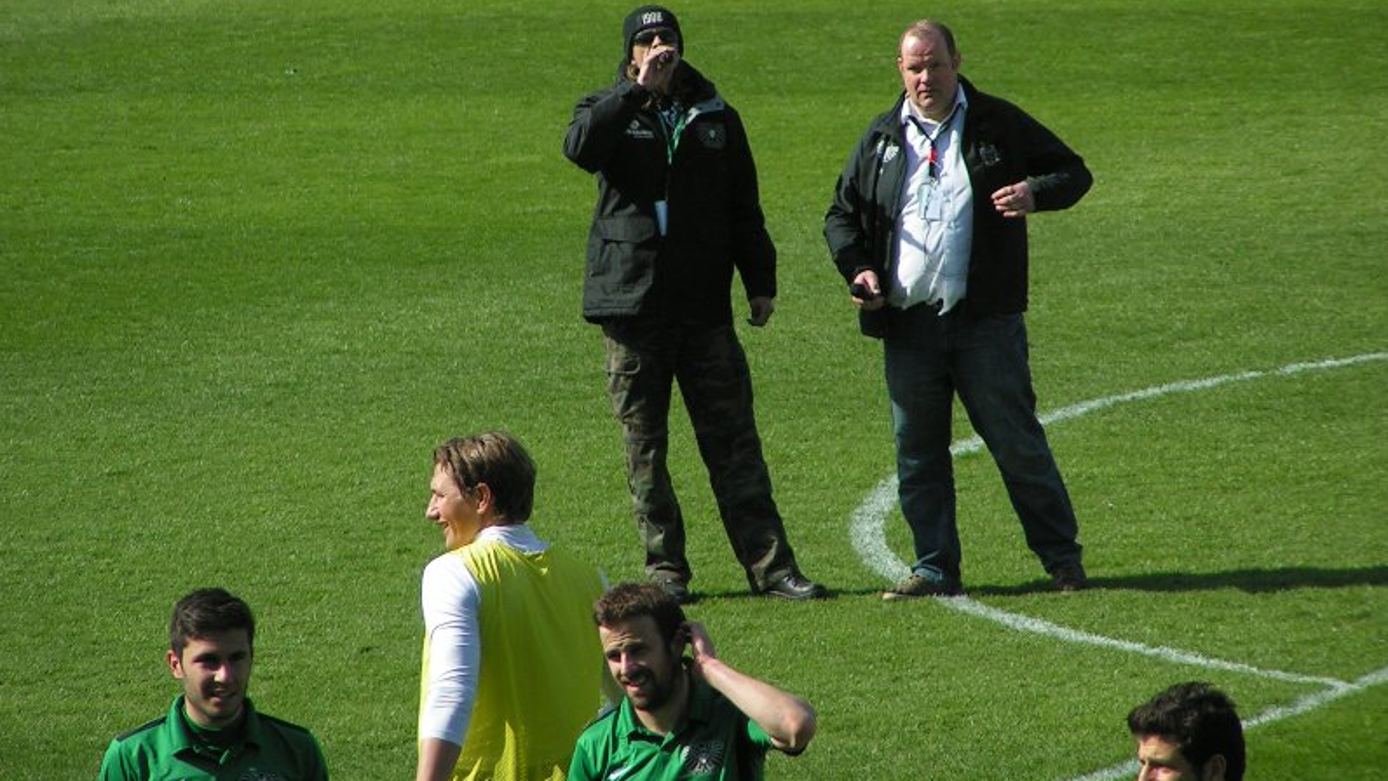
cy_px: 261
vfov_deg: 2.9
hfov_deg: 5.2
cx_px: 696
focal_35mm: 416
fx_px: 15313
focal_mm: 58
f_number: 3.5
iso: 50
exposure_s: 1/800
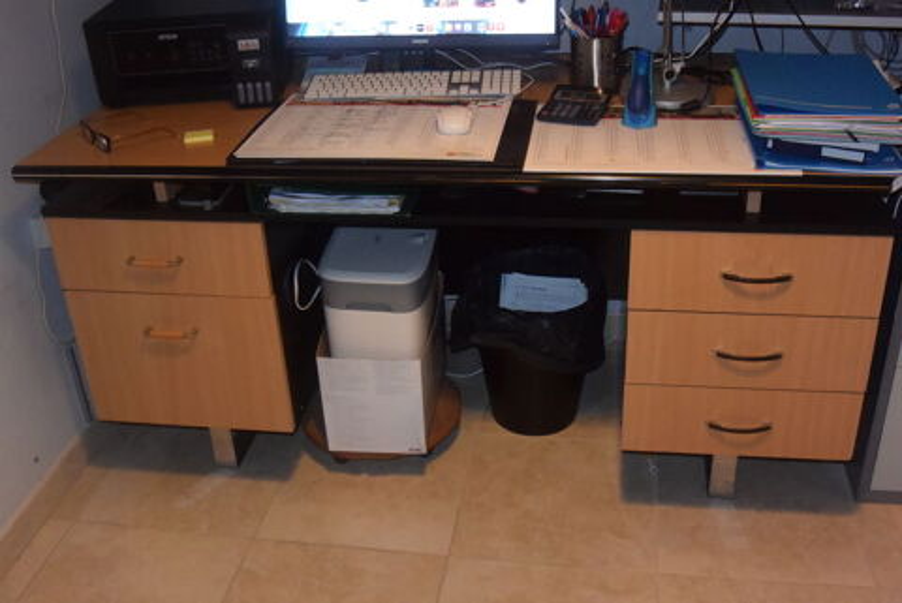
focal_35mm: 39
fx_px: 978
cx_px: 451
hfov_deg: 49.5
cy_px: 302
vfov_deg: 34.3
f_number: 4
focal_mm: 14.5
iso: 2500
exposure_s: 1/60
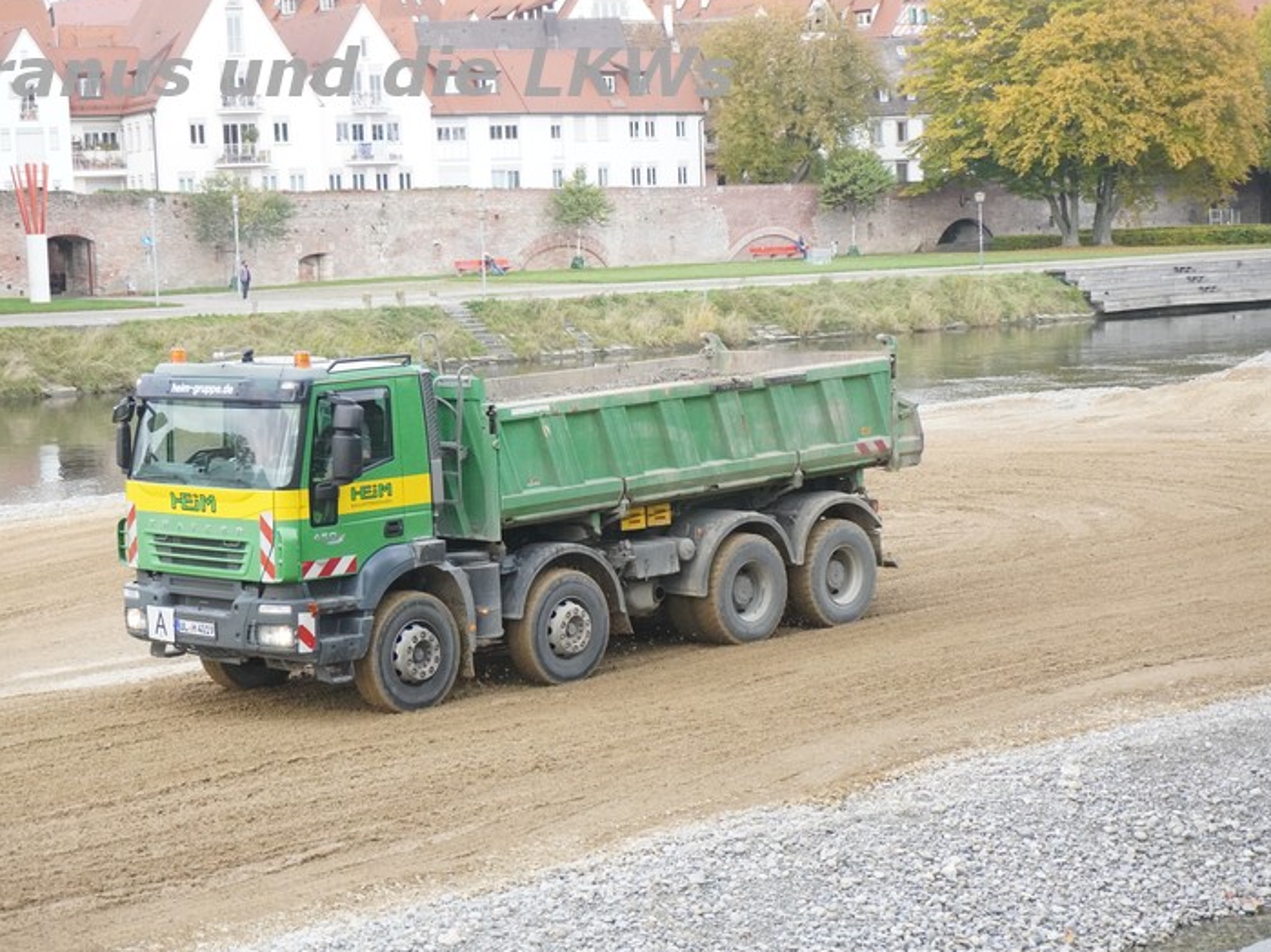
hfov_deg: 25.2
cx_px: 578
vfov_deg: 19.0
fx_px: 2847
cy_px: 475
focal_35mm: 78
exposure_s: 1/3200
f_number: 5.6
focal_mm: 47
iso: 4000
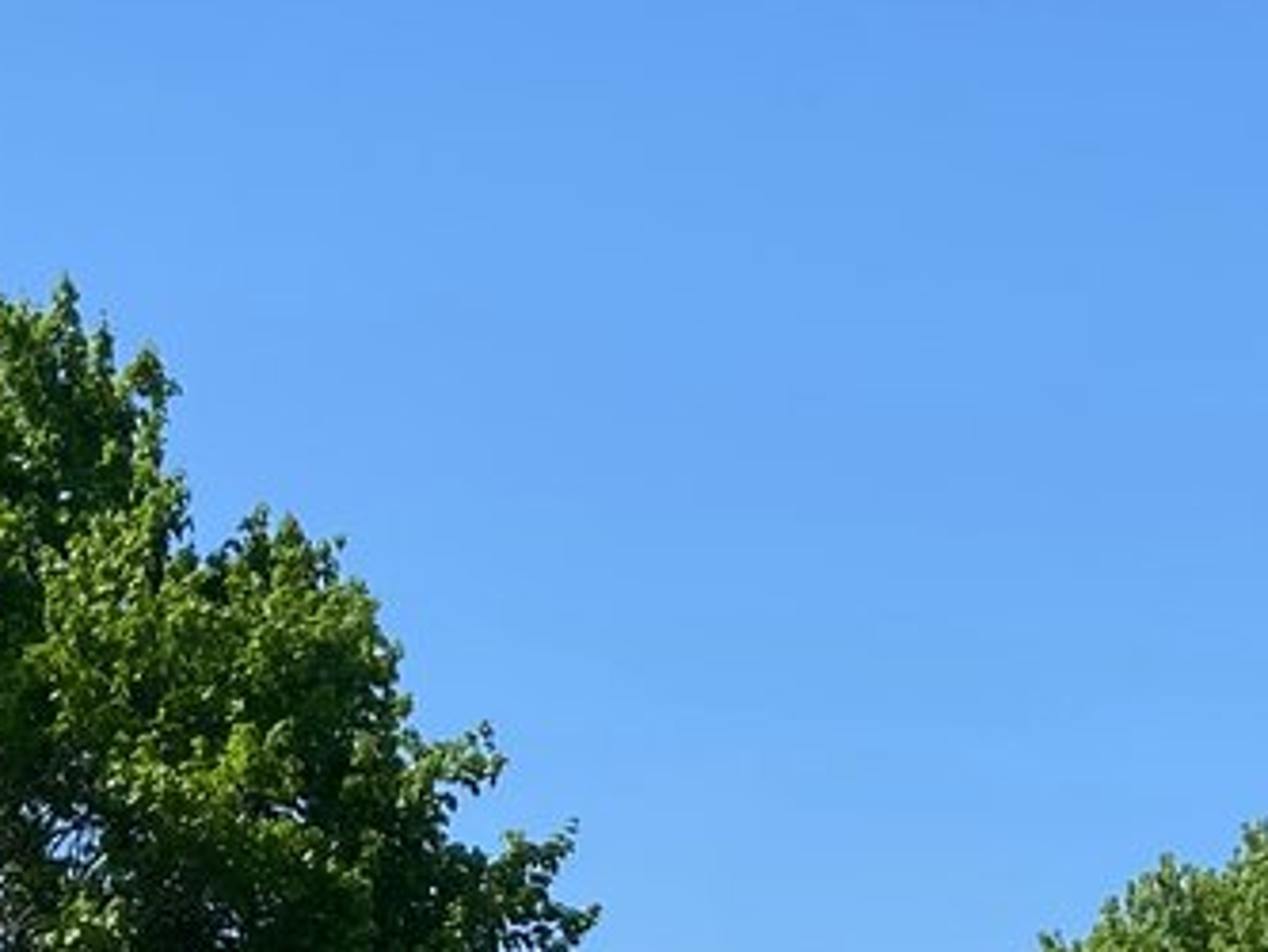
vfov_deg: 11.3
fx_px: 4324
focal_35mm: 118
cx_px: 691
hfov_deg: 16.7
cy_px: 1906
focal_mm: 4.25
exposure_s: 1/2410
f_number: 1.8
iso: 32
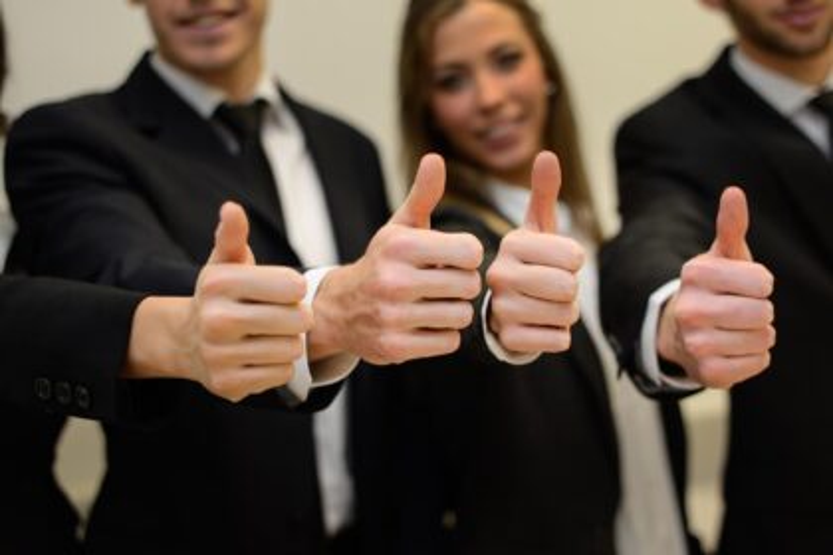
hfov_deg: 39.6
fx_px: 1157
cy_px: 278
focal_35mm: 50
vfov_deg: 27.0
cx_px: 416
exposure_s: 1/125
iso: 250
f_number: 2.5
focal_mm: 50
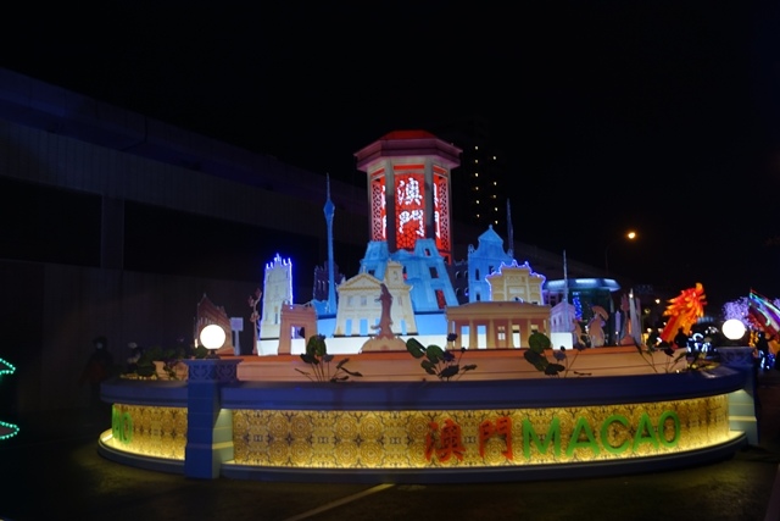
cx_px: 390
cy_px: 260
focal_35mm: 34
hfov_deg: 55.8
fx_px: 737
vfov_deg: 38.9
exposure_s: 1/25
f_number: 2.8
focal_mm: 12.35
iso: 125
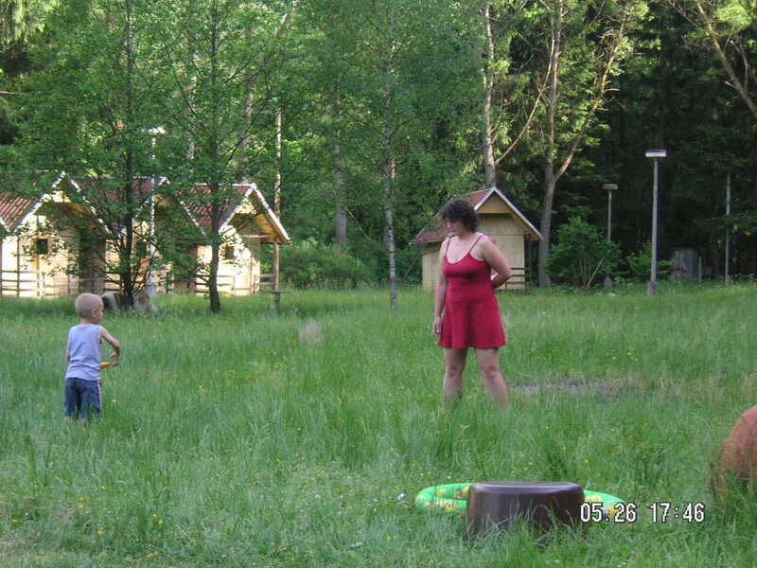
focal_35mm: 92
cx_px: 378
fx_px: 2012
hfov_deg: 21.3
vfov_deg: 16.1
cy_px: 284
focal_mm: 15.2
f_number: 4.8
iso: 100
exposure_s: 1/90
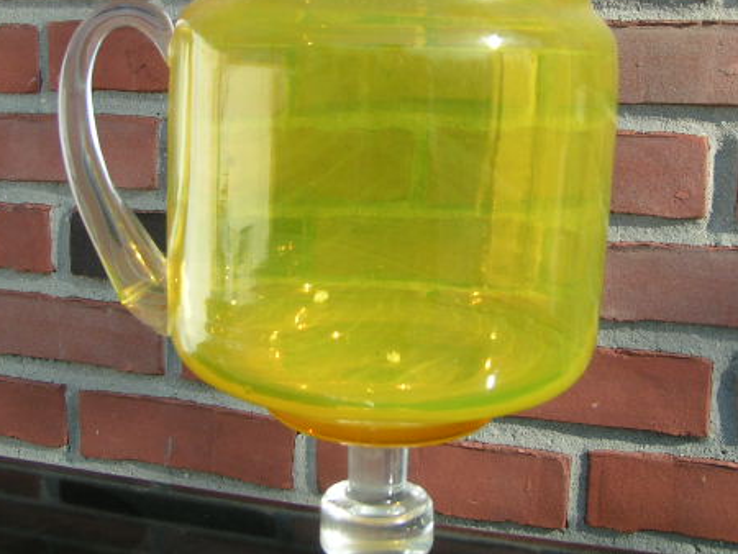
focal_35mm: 54
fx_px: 1152
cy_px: 187
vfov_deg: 26.9
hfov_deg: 35.5
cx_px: 400
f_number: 5.6
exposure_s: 1/125
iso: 50
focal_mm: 5.8
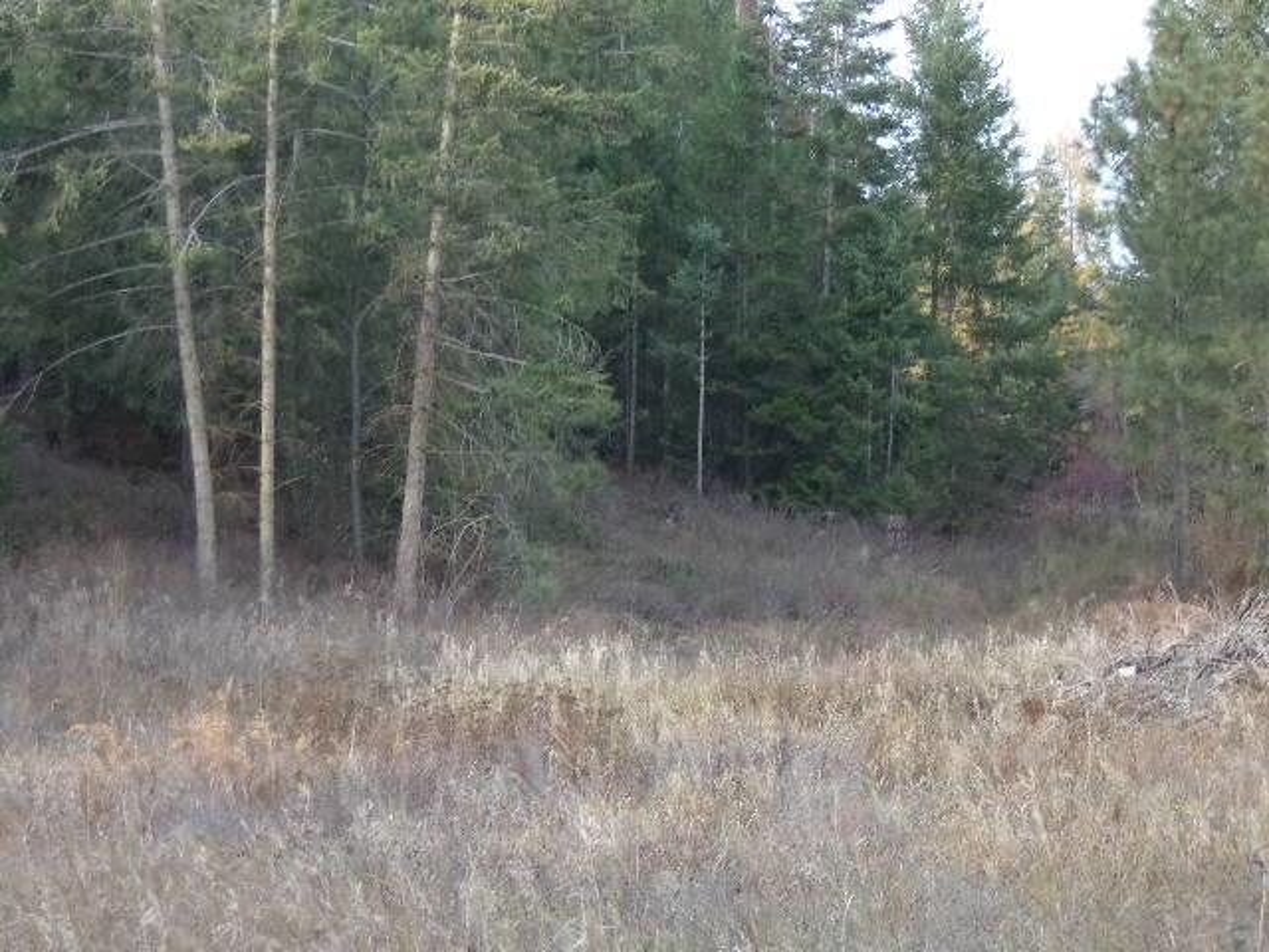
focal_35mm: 108
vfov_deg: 13.7
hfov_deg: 18.2
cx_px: 634
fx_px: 3959
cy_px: 476
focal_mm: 19.6
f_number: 6.6
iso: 113
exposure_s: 1/60
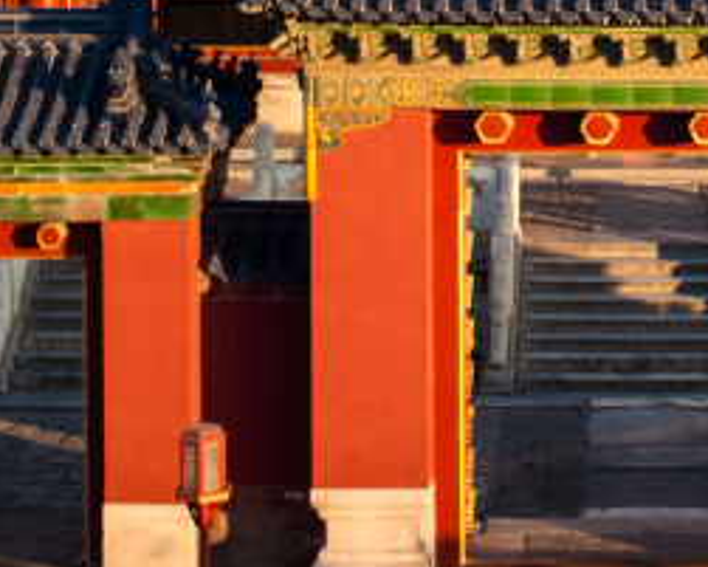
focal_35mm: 134
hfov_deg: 14.1
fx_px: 2809
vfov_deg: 11.3
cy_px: -134
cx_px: 714
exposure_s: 1/80
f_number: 11
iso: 200
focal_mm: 35
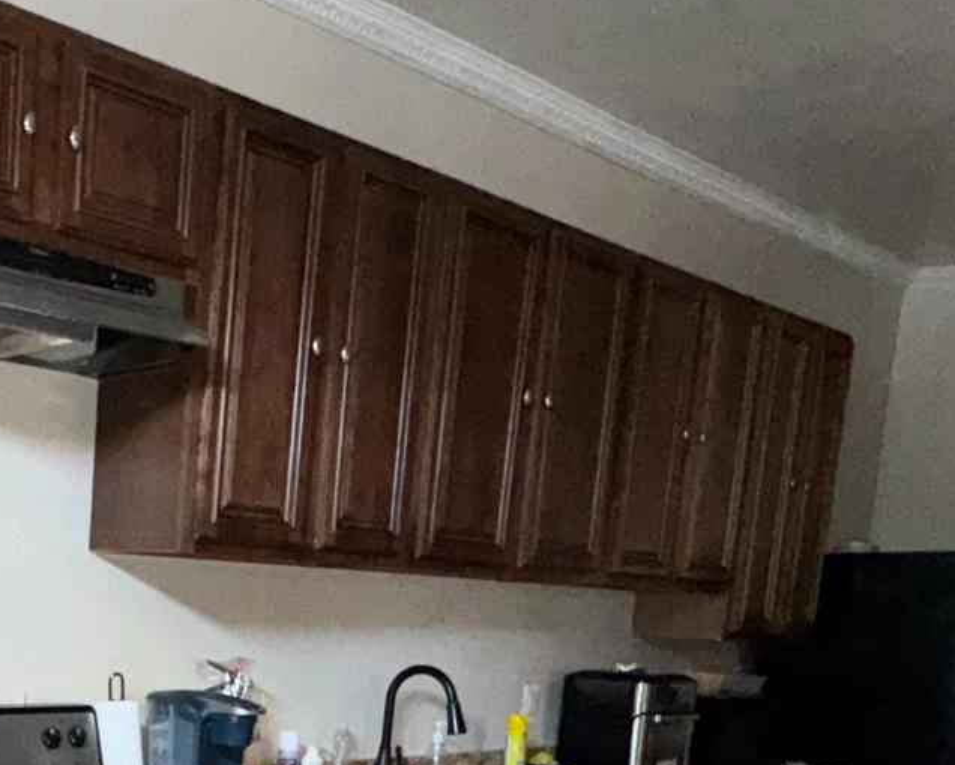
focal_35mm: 44
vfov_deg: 31.3
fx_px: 1244
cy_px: 783
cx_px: -24
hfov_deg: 37.1
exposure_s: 1/60
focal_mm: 2.22
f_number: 2.2
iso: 320
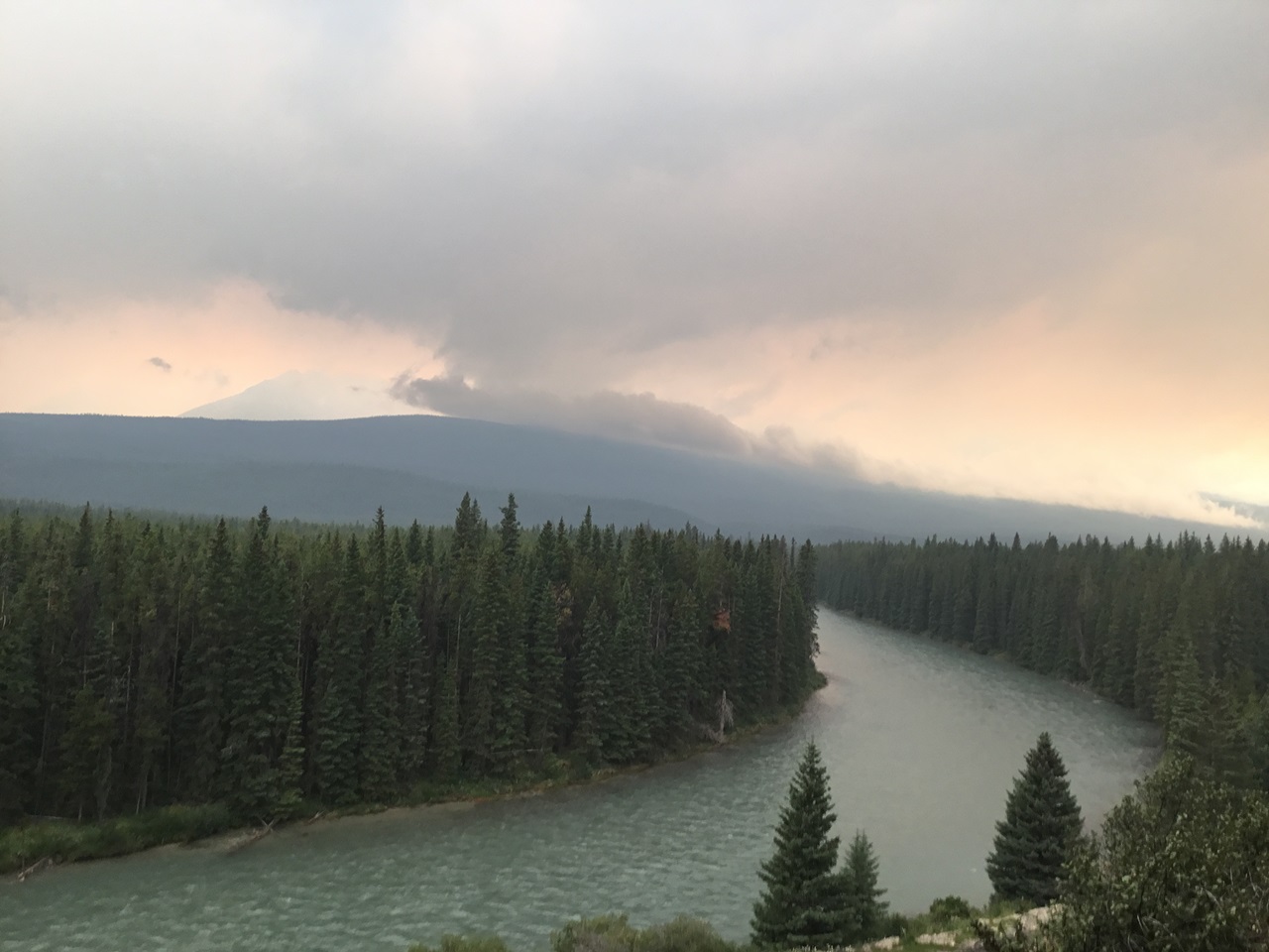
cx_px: 634
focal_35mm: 31
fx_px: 1136
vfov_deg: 45.4
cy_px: 476
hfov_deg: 58.4
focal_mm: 3.3
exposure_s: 1/30
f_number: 2.4
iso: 32
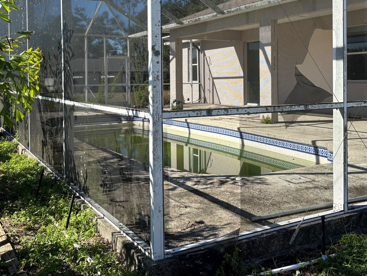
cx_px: 172
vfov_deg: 37.1
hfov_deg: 49.0
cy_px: 83
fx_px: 403
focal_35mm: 38
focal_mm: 5.96
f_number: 1.6
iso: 50
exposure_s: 1/1695
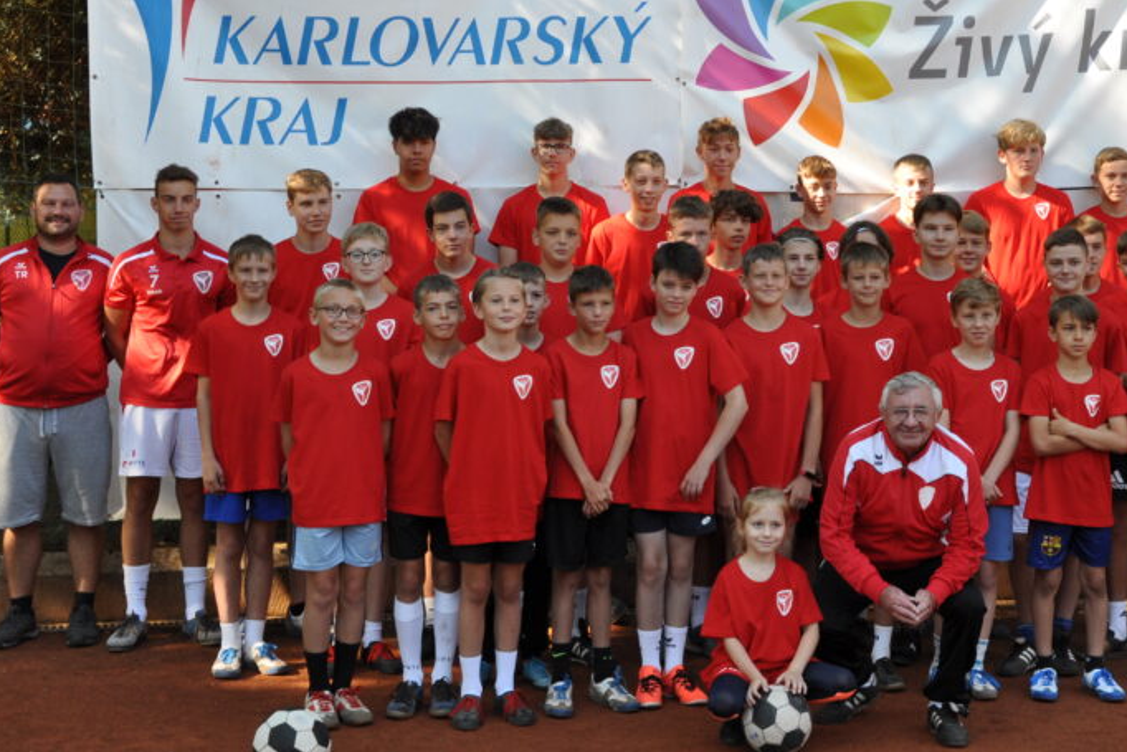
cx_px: 704
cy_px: 309
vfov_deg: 18.9
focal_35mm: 72
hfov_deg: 28.0
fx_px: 2254
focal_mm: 32
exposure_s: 1/50
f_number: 7.1
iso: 200
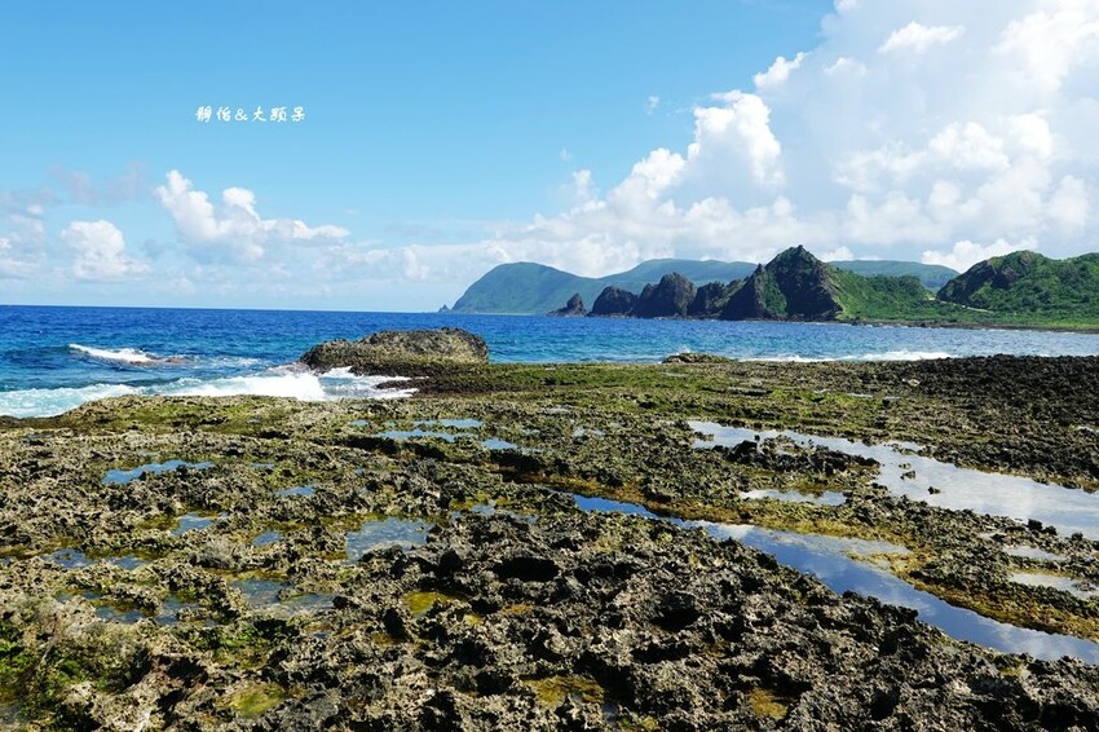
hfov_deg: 60.3
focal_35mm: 31
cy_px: 366
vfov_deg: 42.3
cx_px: 550
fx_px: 946
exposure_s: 1/500
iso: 125
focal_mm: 11.52
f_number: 5.6
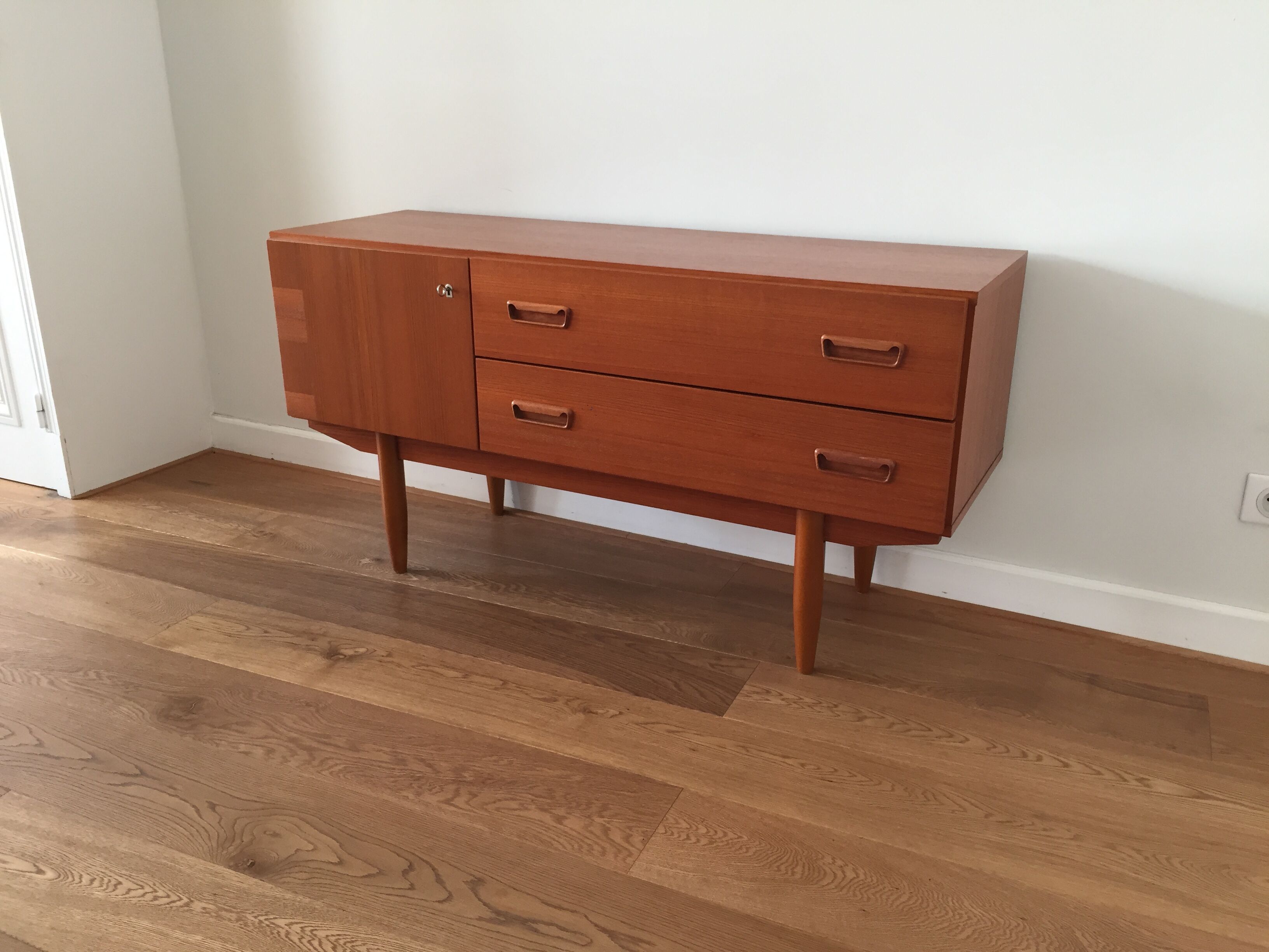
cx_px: 634
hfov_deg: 61.7
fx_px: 1063
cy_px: 476
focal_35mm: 29
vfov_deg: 48.2
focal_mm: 4.15
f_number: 2.2
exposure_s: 1/33
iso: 80
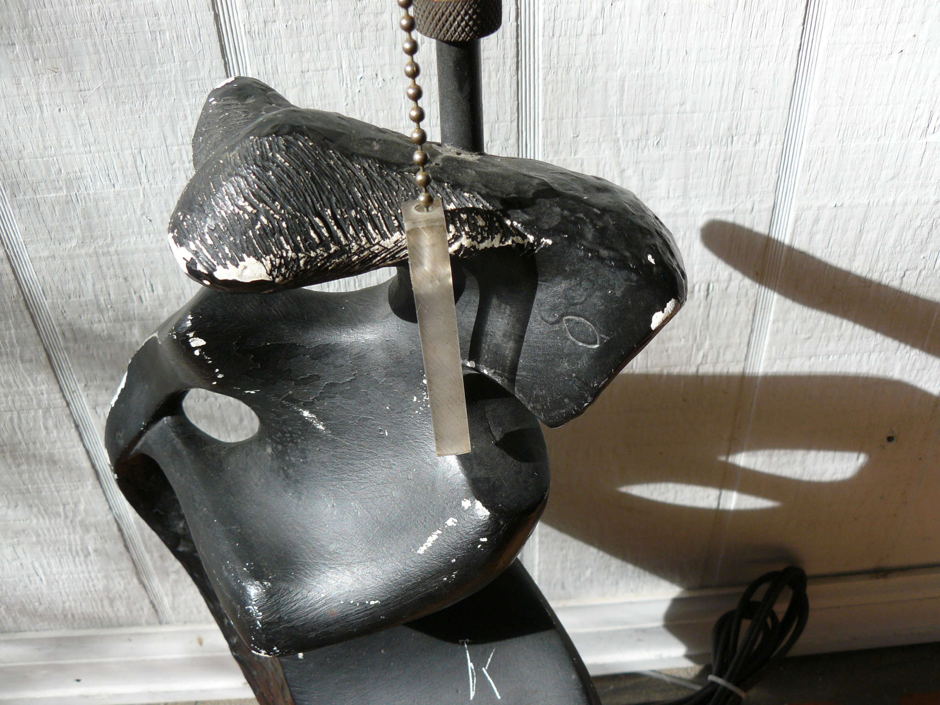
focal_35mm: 36
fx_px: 978
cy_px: 352
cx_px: 470
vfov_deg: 39.7
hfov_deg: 51.4
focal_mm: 6
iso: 100
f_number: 4
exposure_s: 1/200
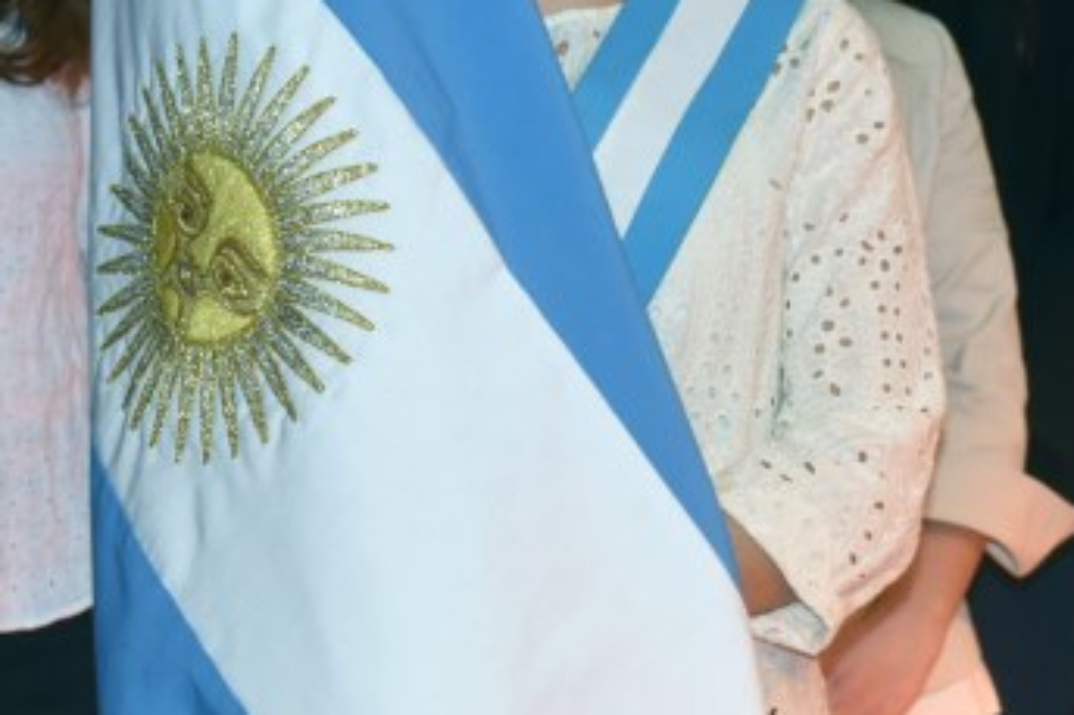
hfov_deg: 14.3
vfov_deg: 9.6
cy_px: 211
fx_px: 4264
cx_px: 790
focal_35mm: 143
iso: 800
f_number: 5
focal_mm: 32
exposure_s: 1/60
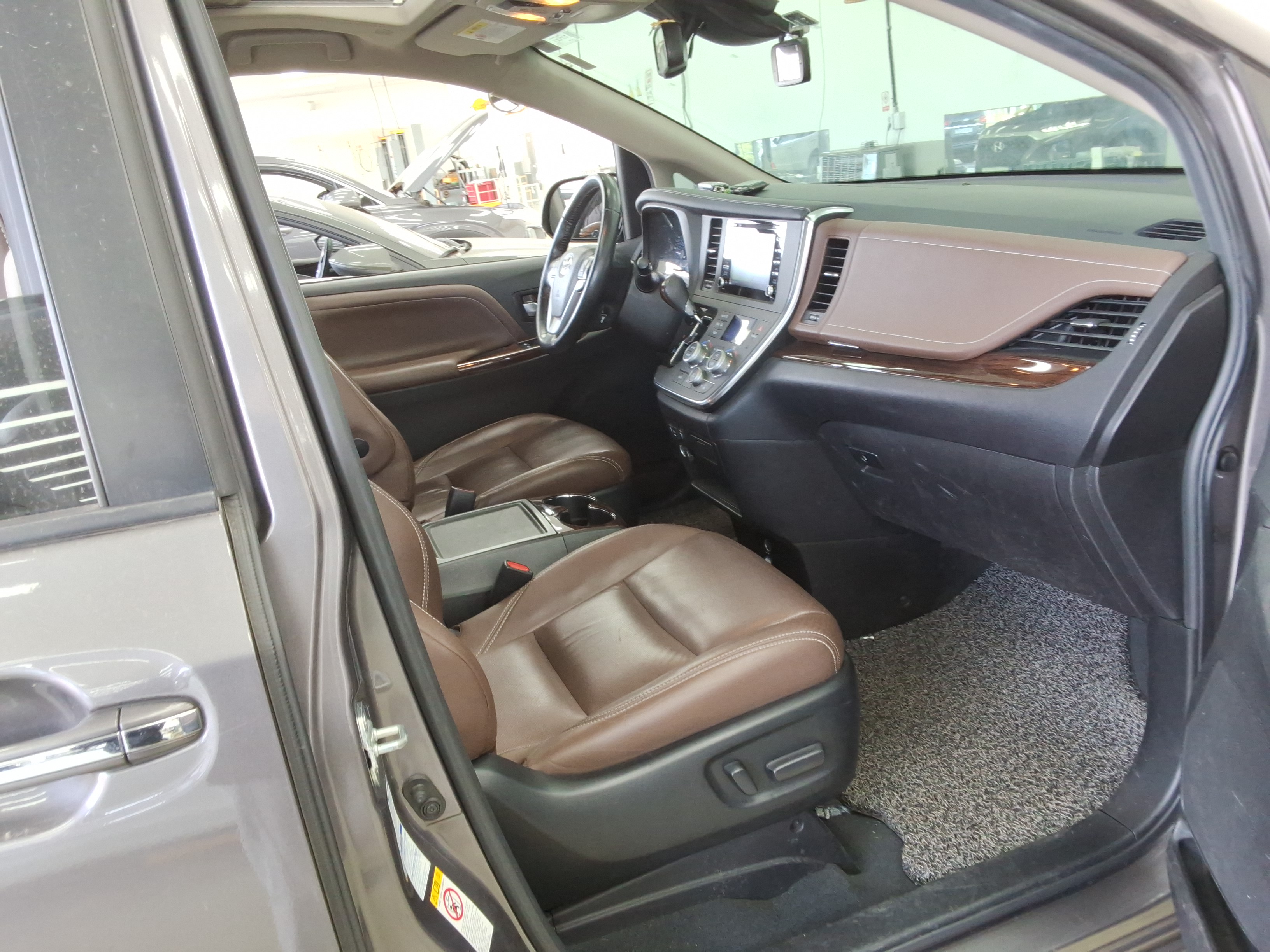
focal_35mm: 28
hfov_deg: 63.4
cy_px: 476
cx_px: 635
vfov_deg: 49.7
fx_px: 1027
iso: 52
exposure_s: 1/40
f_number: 1.9
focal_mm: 2.91
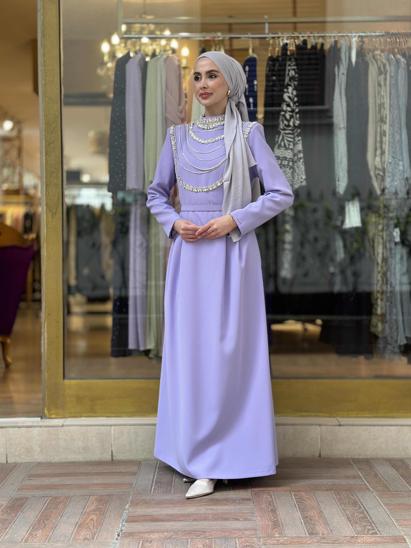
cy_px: 274
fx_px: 760
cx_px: 206
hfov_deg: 30.3
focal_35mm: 48
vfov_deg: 39.7
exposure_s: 1/100
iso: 100
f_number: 1.78
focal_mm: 6.86
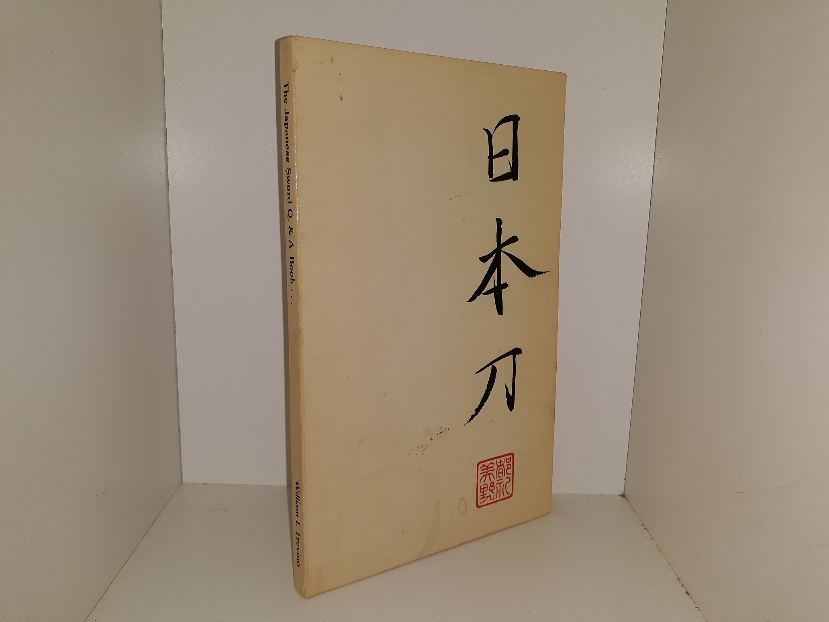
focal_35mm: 28
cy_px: 311
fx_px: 671
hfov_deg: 63.4
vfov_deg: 49.7
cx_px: 414
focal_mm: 3.7
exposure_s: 1/287
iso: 40
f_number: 1.7
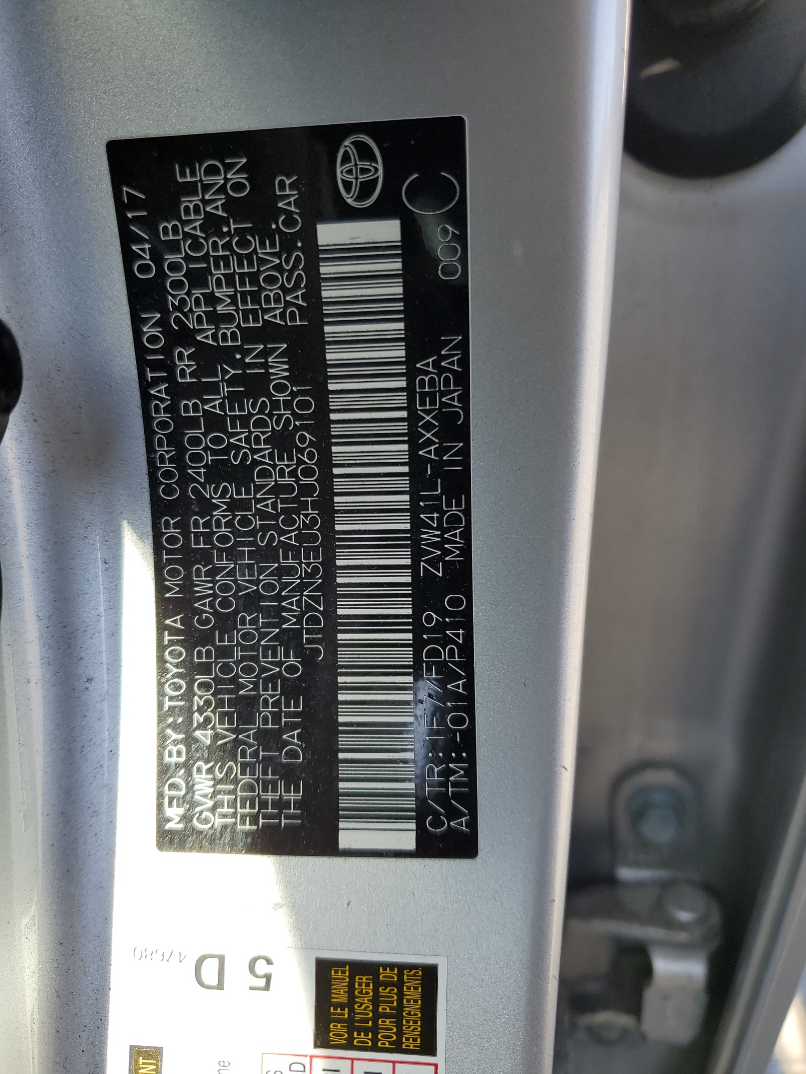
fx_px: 807
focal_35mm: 26
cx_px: 403
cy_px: 537
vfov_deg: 67.3
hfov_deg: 53.1
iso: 50
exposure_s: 1/588
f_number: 1.5
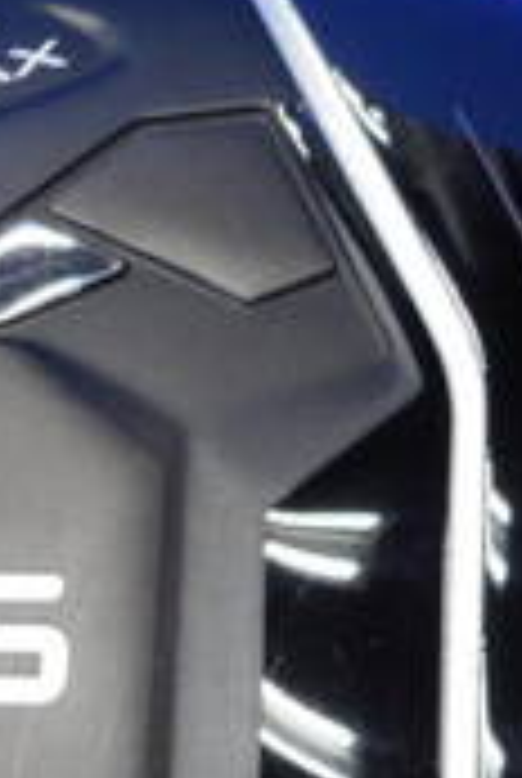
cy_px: 796
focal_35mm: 96
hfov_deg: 14.2
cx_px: 117
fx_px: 2080
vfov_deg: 20.5
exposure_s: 1/30
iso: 160
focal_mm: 4.5
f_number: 3.7
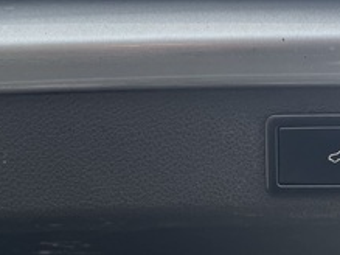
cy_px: 118
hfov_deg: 25.5
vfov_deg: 19.4
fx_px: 746
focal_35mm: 76
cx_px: 239
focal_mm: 4.2
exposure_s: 1/1114
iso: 32
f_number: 1.6
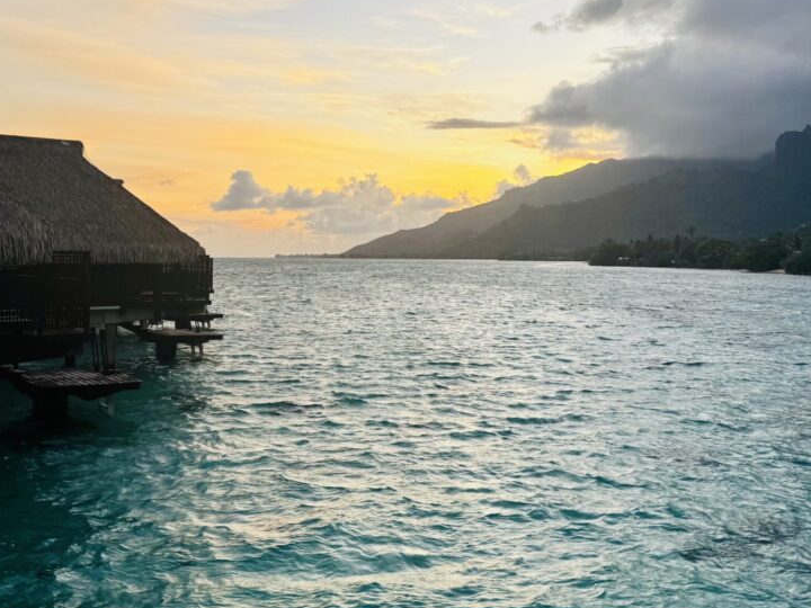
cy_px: 258
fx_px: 937
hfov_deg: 46.8
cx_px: 378
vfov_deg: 35.9
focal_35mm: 40
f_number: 1.78
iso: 80
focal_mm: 6.76
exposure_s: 1/518
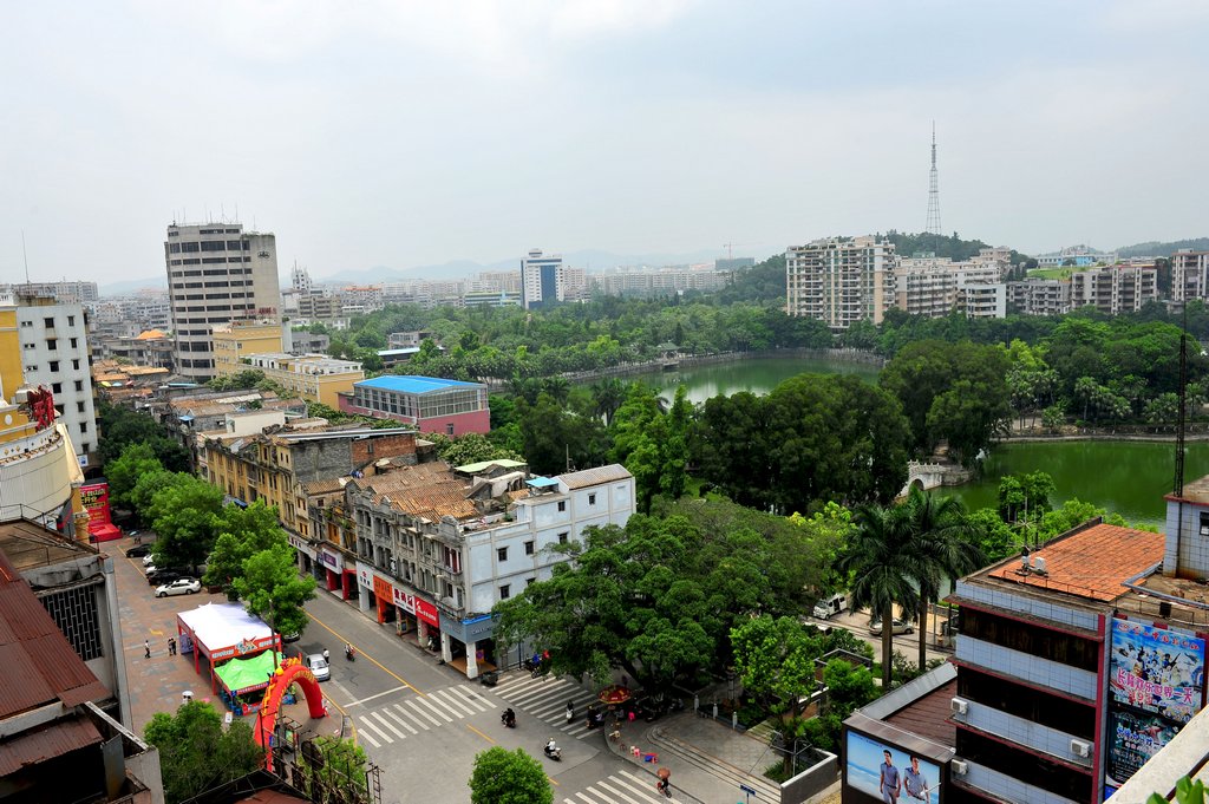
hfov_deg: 63.7
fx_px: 973
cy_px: 402
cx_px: 604
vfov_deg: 44.9
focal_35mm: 29
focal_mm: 29
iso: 200
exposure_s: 1/400
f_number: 9
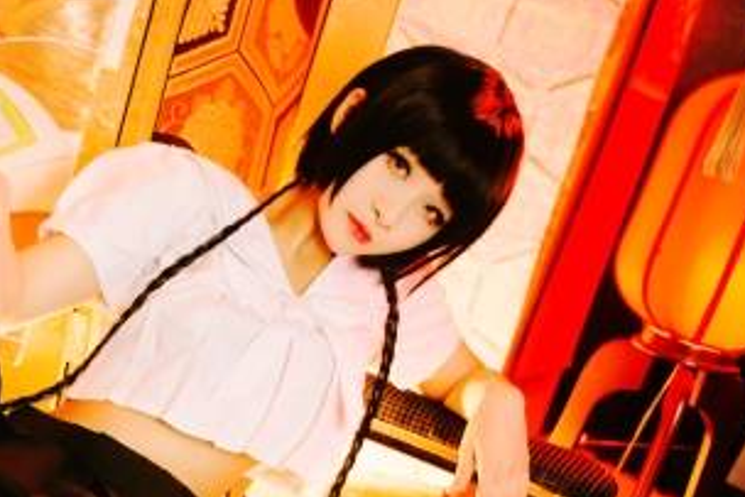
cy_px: 529
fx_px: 1470
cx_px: 39
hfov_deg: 27.2
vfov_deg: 18.6
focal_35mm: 71
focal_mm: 24
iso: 400
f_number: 2.8
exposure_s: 1/50
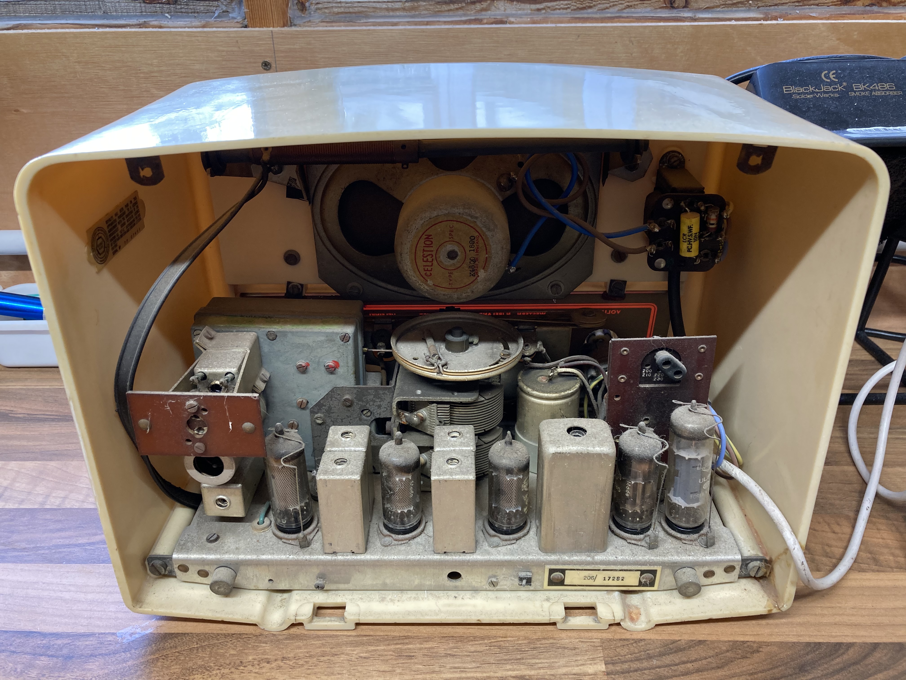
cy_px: 340
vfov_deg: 49.7
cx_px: 453
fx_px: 733
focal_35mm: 28
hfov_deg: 63.4
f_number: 1.8
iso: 64
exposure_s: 1/50
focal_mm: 3.99
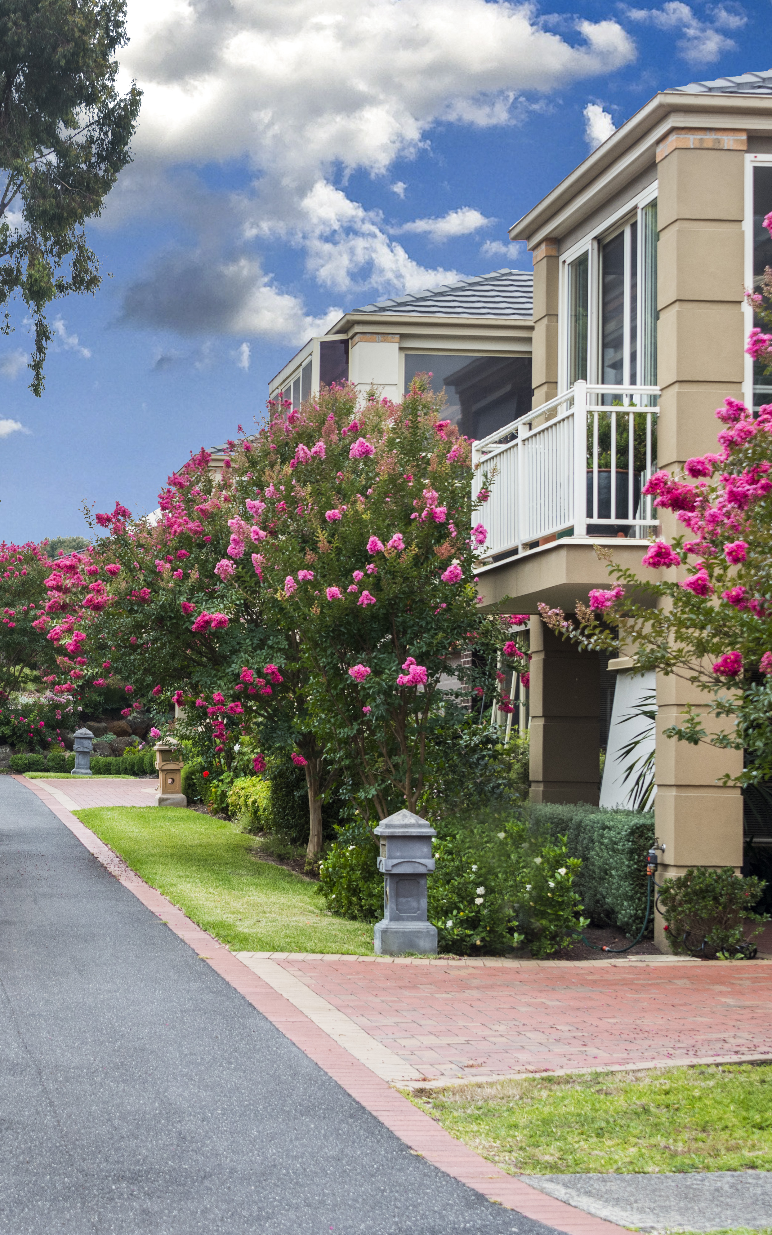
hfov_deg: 16.7
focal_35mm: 77
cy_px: 613
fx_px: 2592
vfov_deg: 26.8
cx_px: 76
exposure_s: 1/640
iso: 500
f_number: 6.3
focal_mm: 50
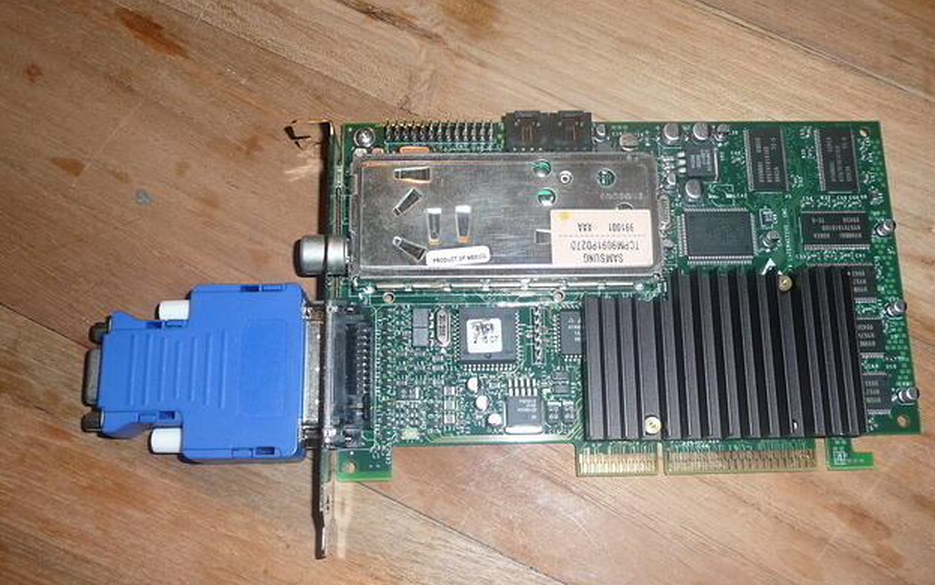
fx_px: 943
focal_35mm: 37
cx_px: 477
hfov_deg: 52.7
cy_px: 303
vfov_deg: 34.5
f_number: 3.6
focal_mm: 5.5
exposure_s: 1/30
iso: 100
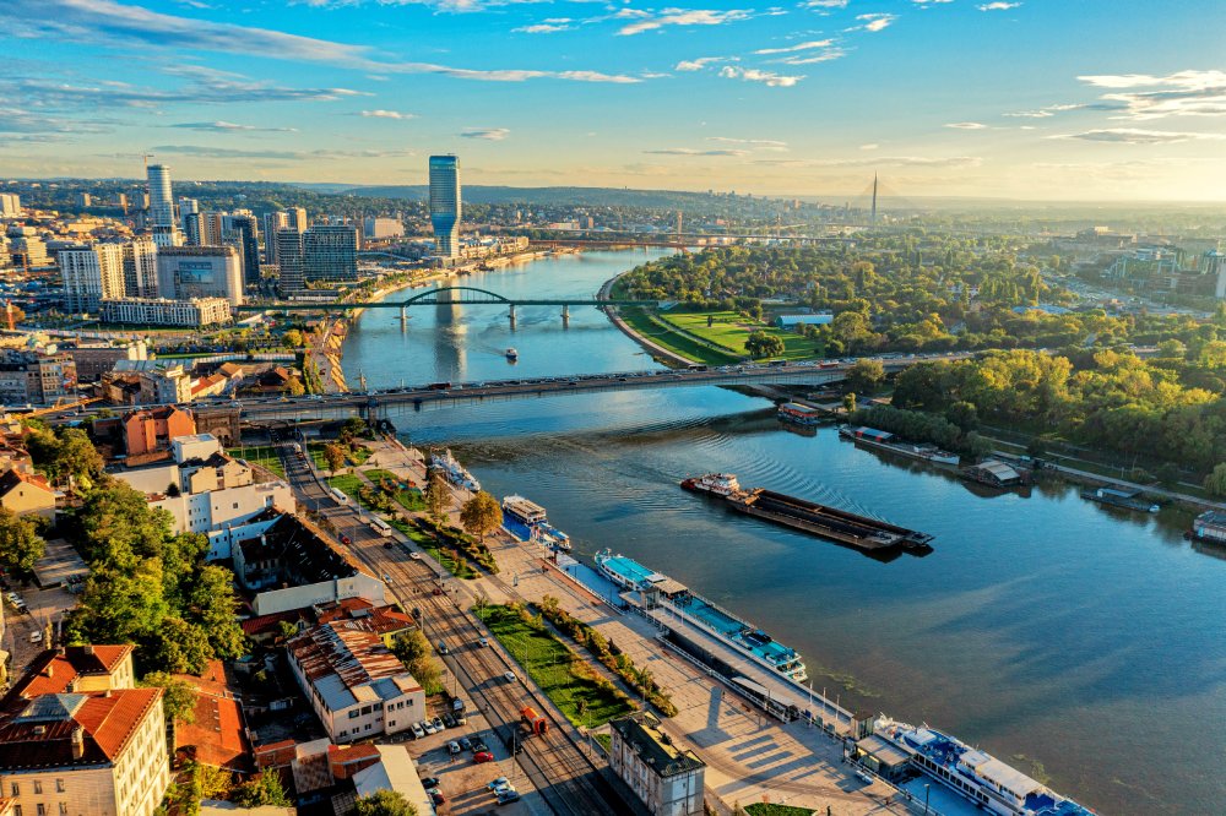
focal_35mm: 28
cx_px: 613
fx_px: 953
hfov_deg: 65.5
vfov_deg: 46.4
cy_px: 408
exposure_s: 1/500
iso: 100
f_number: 4
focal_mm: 10.3
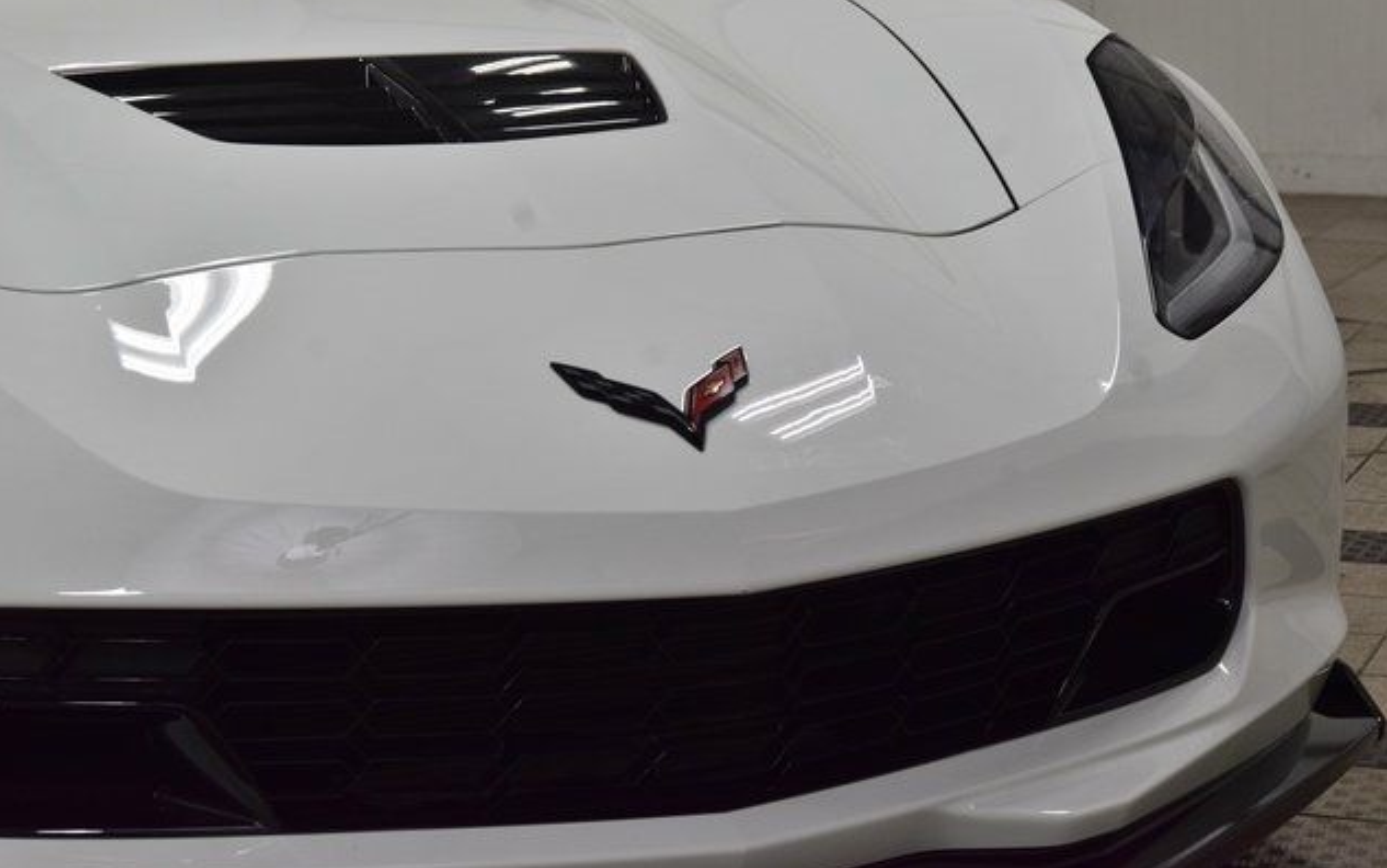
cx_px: 697
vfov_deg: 13.0
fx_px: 3801
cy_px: 415
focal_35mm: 101
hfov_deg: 20.7
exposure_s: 1/125
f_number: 9
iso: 1100
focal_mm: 65
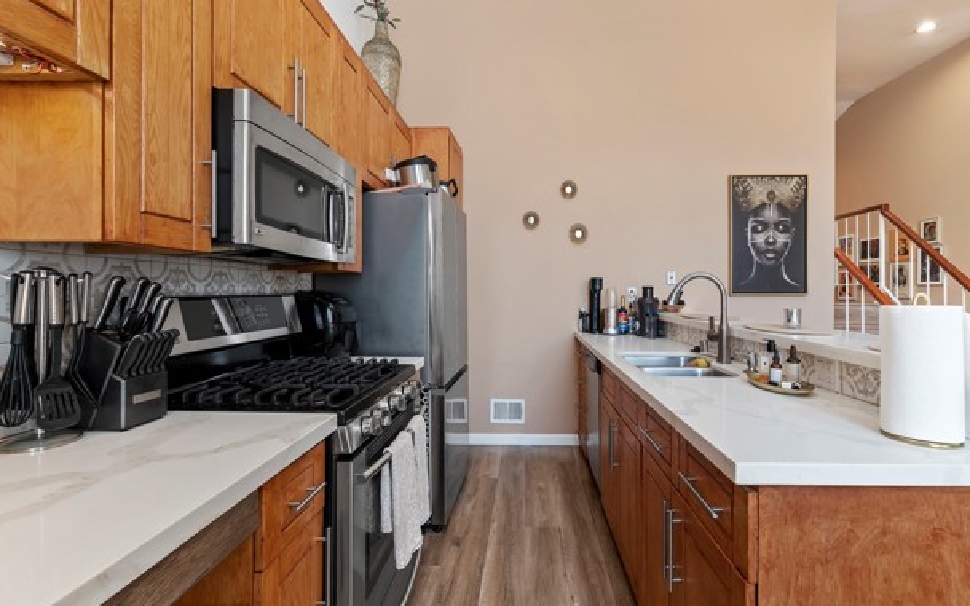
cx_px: 472
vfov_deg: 74.8
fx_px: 397
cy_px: 311
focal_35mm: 15
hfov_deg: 101.4
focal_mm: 14
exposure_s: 1/4
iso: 500
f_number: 10
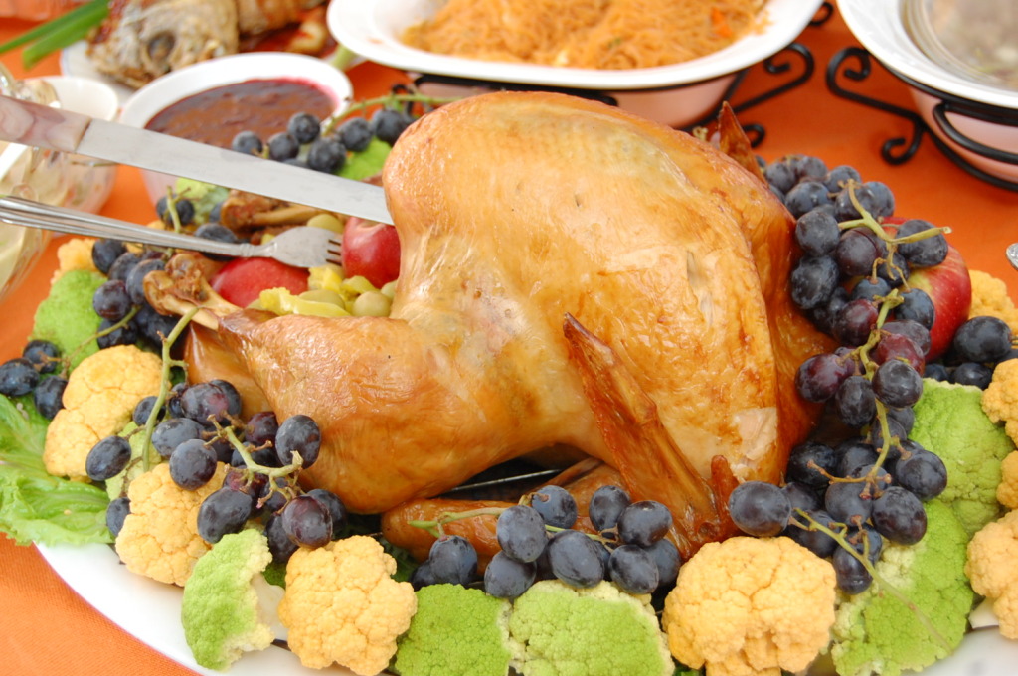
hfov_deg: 35.1
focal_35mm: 57
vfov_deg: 23.7
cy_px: 338
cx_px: 509
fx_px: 1610
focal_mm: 38
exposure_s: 1/30
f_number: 4.8
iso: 800
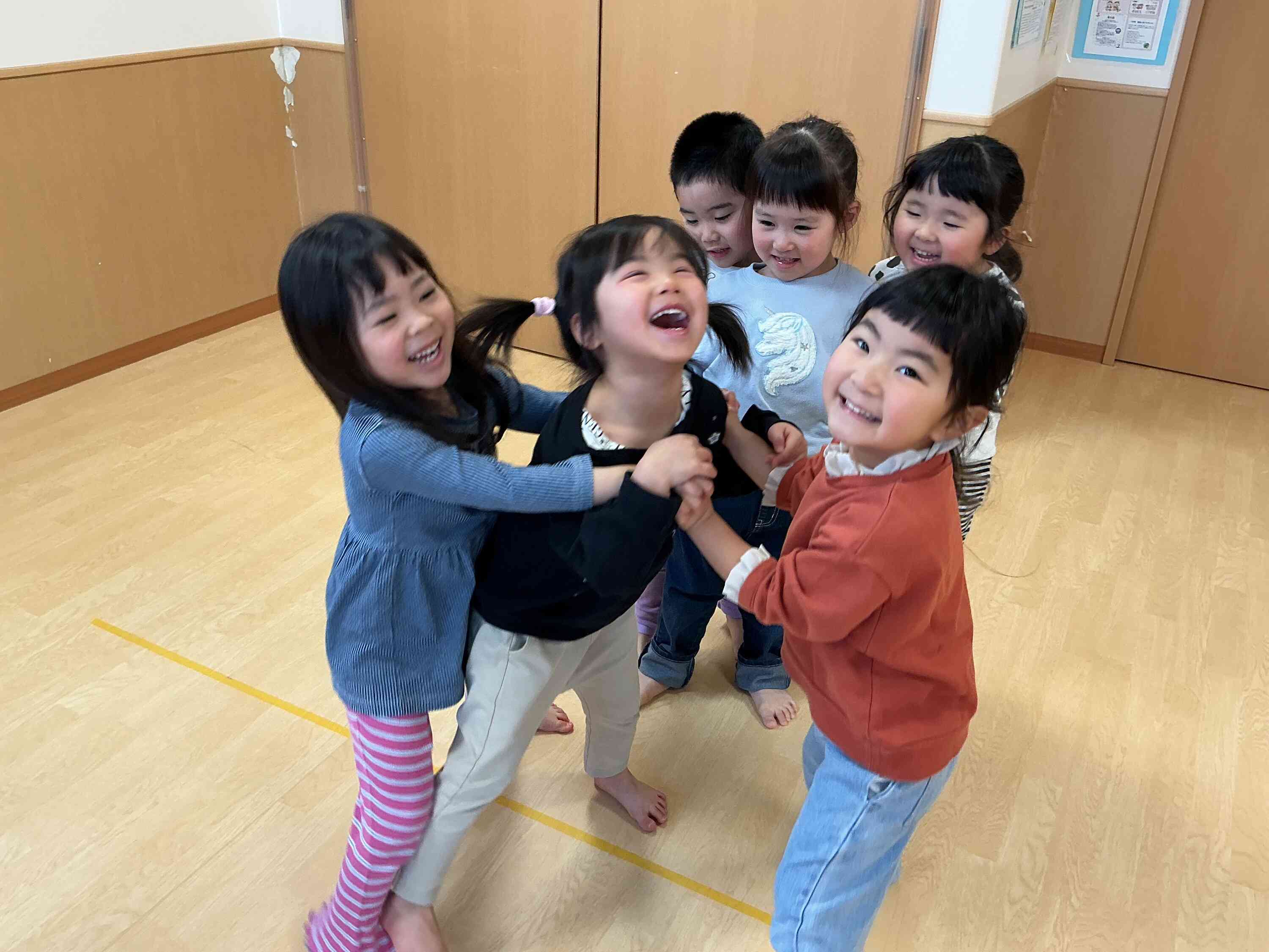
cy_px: 476
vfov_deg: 48.2
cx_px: 634
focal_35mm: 29
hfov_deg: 61.7
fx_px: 1063
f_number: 1.8
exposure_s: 1/60
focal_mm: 3
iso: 40
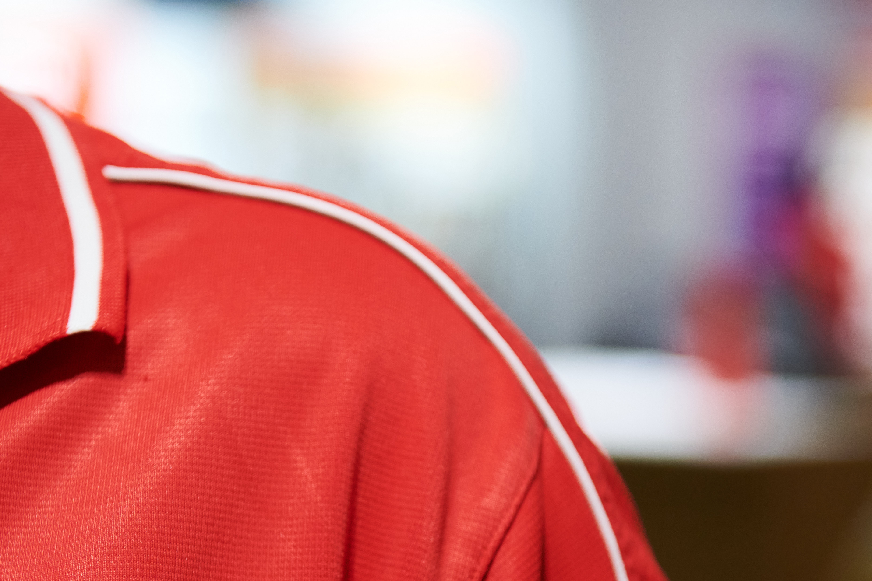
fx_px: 2931
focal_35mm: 121
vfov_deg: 11.2
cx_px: 409
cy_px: 544
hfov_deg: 16.9
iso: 800
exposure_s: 1/400
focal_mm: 56
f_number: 2.8
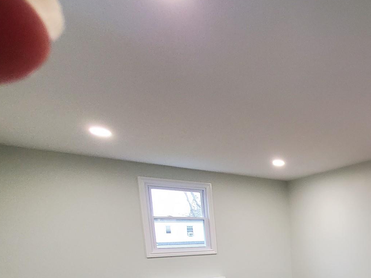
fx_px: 279
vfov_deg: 45.4
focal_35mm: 26
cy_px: 273
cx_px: 355
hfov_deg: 55.1
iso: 400
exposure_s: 1/60
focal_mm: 1.8
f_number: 2.2
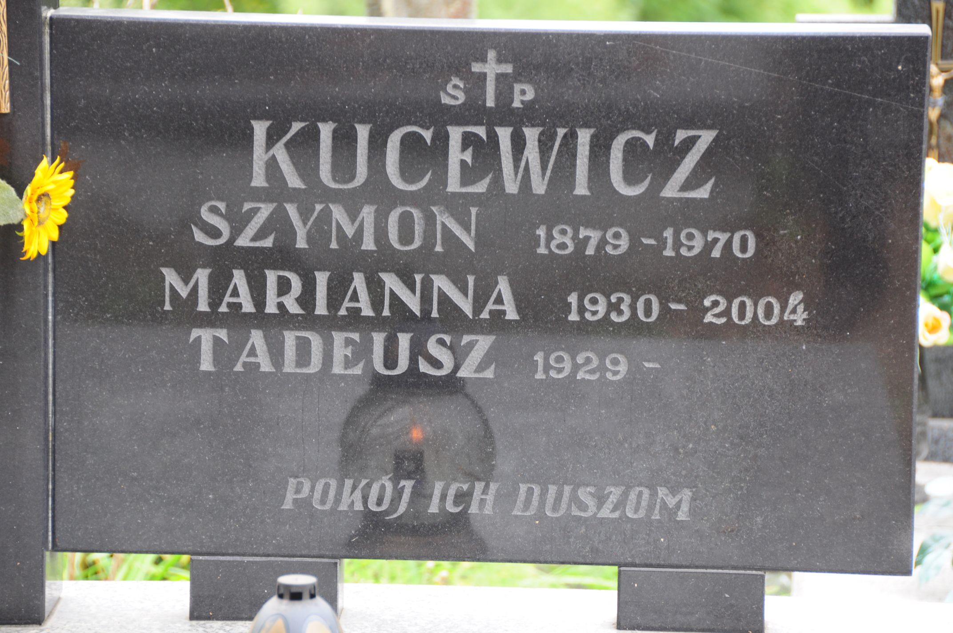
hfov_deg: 10.6
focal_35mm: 195
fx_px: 5156
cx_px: 476
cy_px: 316
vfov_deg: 7.0
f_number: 7.1
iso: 250
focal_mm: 130
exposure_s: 1/50
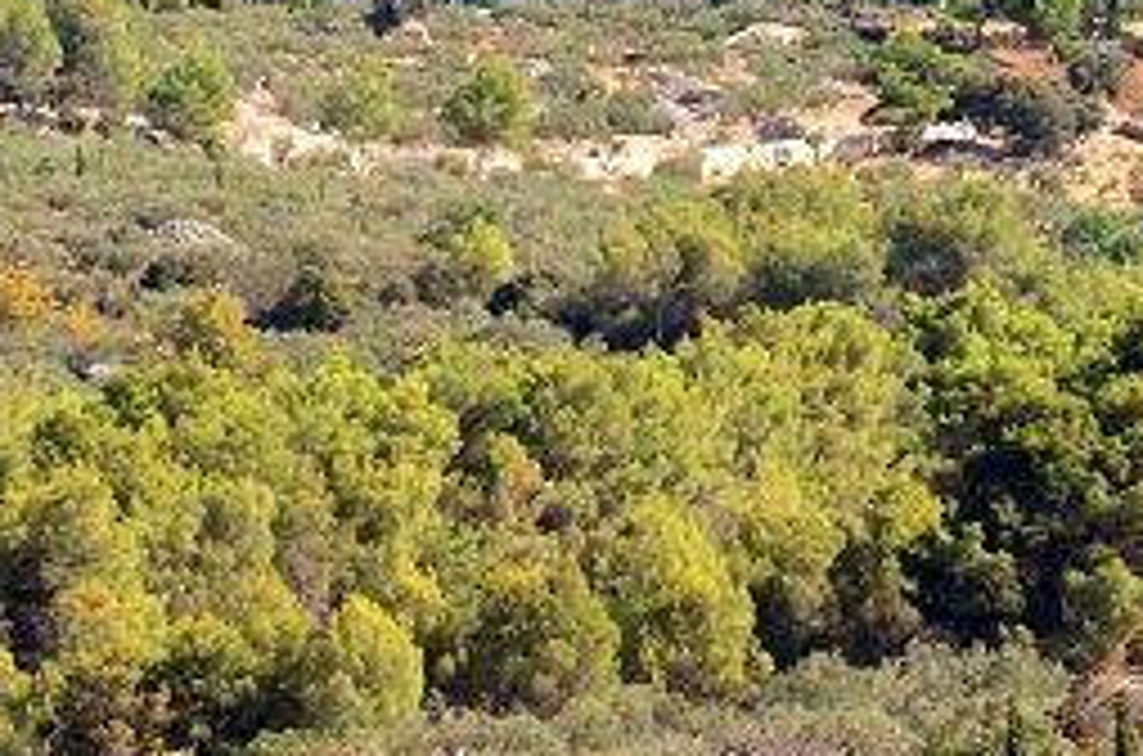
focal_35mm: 739
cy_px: -162
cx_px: 1012
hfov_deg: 2.8
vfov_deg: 1.8
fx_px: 23404
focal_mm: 125
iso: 2000
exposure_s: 1/6400
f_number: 5.6
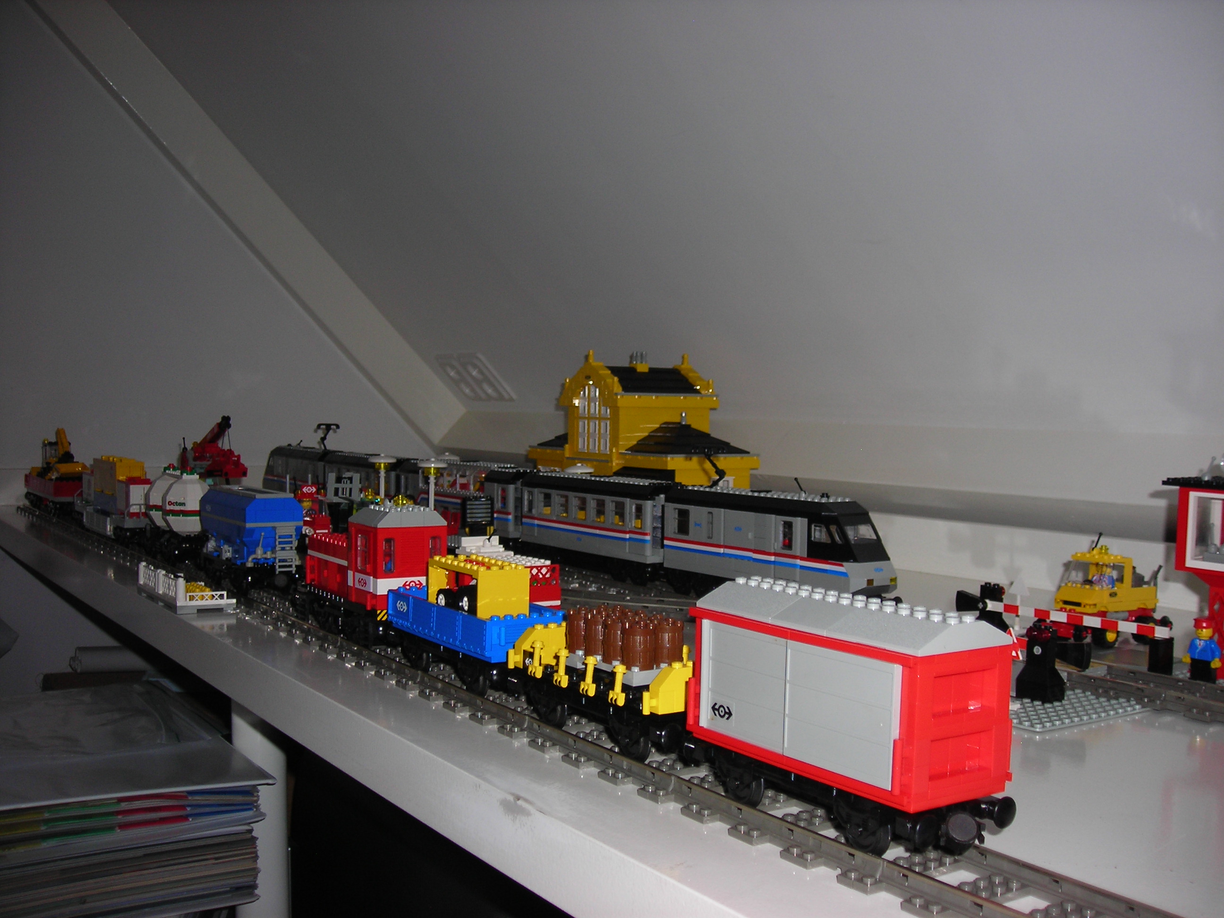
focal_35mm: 38
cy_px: 459
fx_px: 1344
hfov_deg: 49.0
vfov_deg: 37.7
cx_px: 612
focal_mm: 6.3
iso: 61
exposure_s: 1/60.1
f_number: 6.4
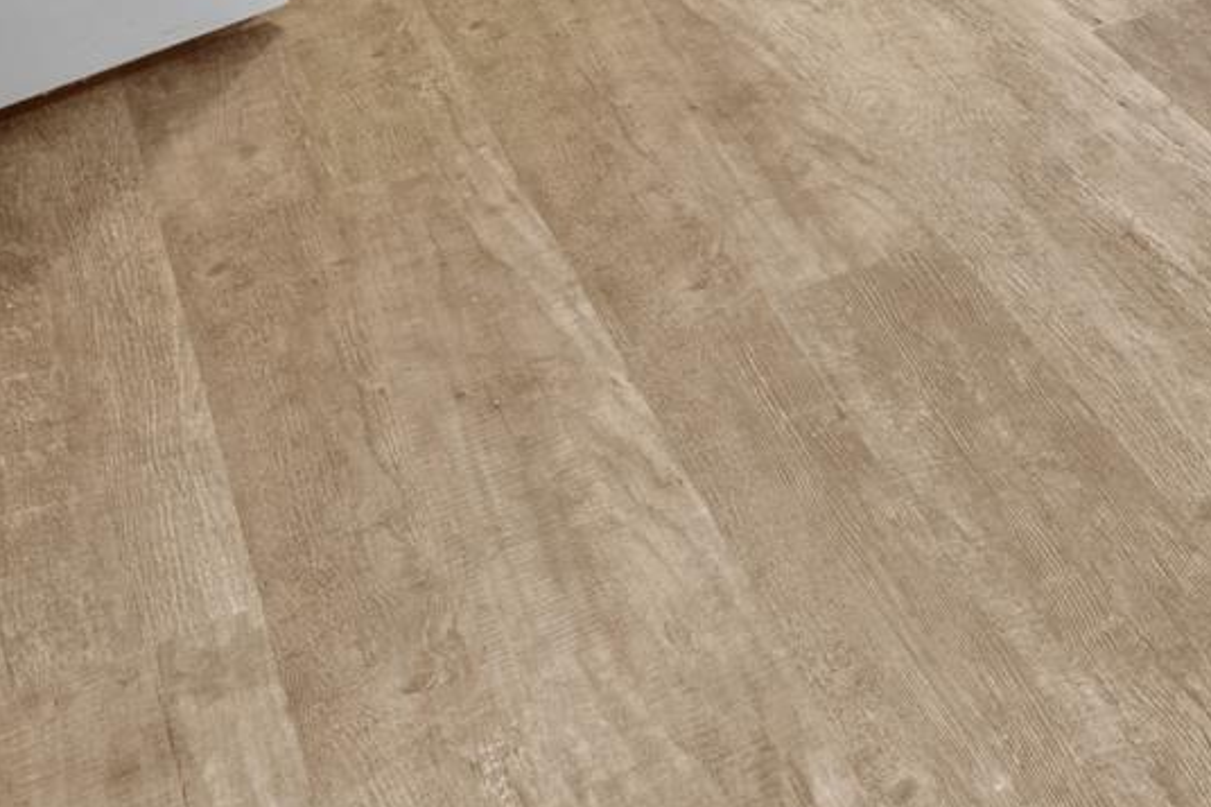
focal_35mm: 70
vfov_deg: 14.3
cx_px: 1916
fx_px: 2354
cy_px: -1045
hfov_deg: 22.5
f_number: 9
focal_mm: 10
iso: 200
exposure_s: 2.5
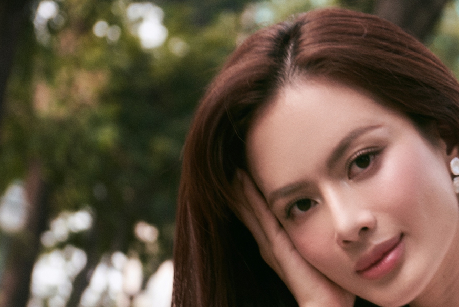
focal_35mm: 205
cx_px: 494
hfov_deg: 9.9
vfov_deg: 6.7
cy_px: 398
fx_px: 2615
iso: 160
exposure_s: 1/160
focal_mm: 70
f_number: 6.3
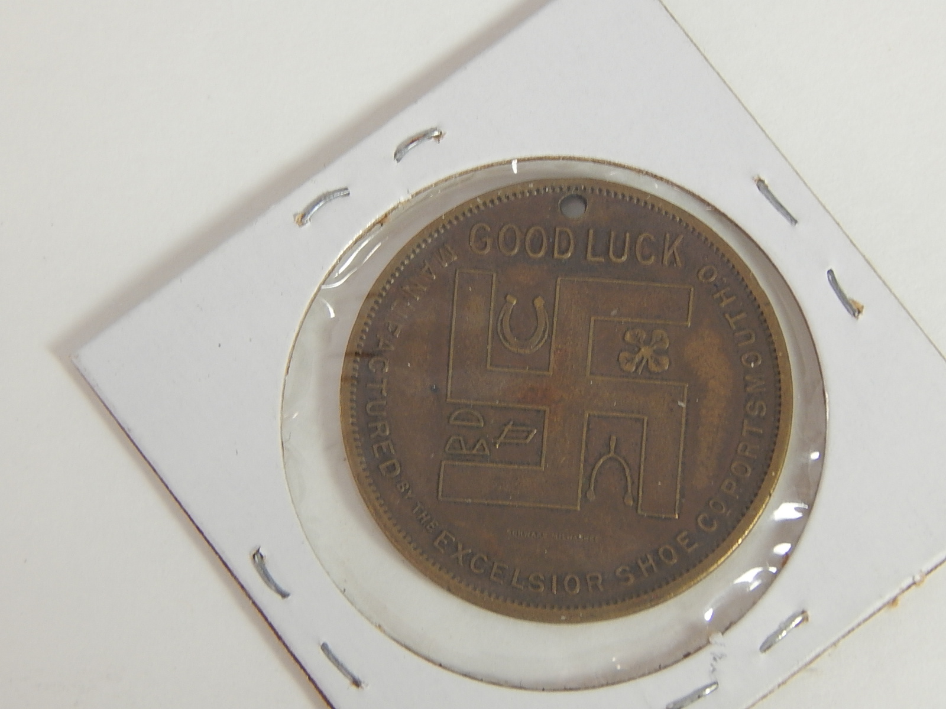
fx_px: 4974
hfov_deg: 10.9
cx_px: 473
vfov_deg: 8.2
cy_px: 354
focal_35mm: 182
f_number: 5.3
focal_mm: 32.8
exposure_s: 1/30
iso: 180
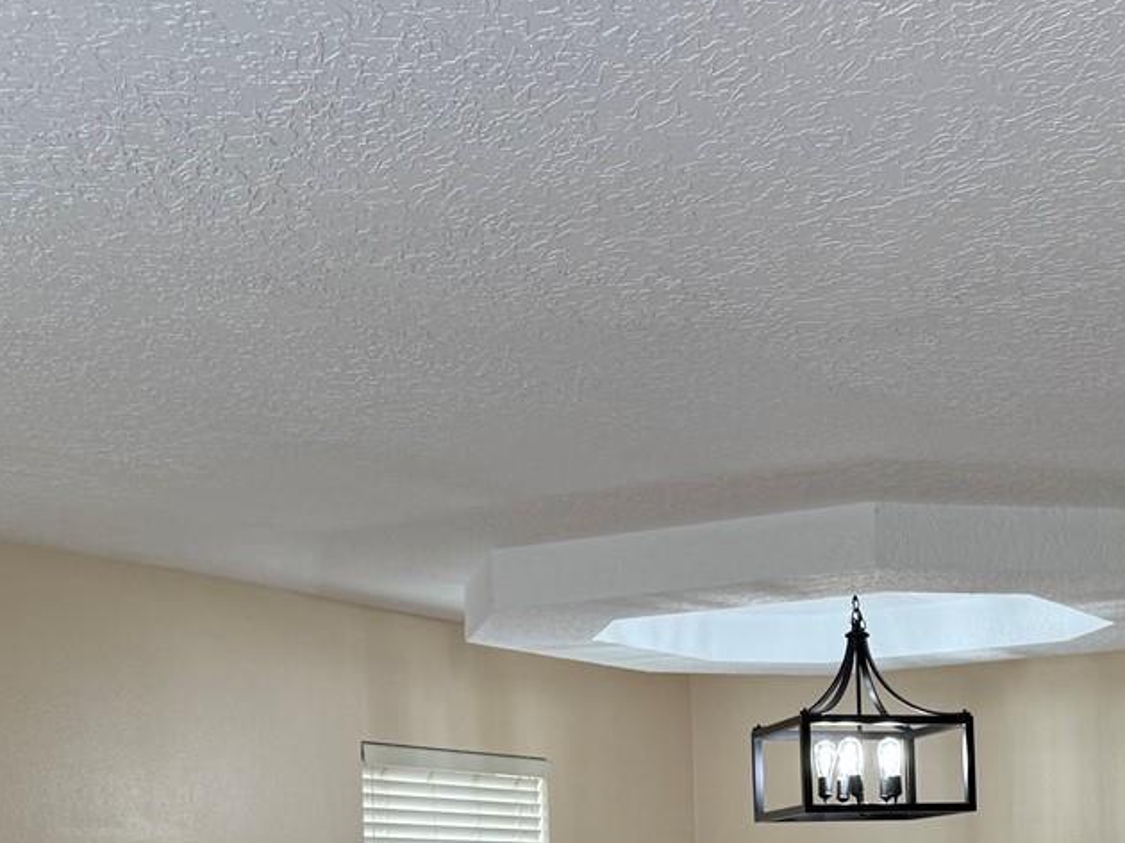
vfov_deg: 22.8
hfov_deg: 30.7
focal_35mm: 61
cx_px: 941
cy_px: 902
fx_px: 1982
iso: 100
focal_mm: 6.76
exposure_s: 1/243
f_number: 1.78
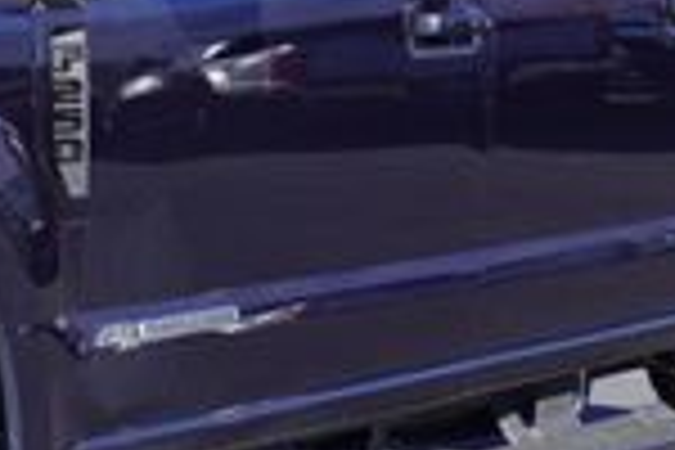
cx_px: -198
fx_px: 3490
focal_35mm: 186
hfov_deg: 10.8
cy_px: 279
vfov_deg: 7.4
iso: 100
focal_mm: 29
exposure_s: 1/100
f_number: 9
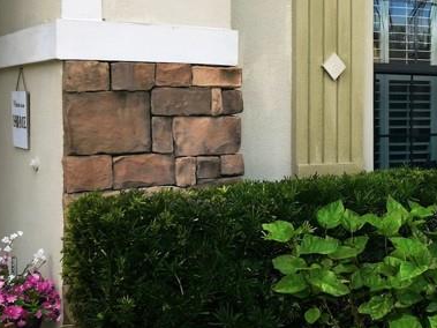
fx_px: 820
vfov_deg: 22.5
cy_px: 116
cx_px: 410
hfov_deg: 28.4
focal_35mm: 65
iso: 125
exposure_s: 1/1600
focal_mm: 16
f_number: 8
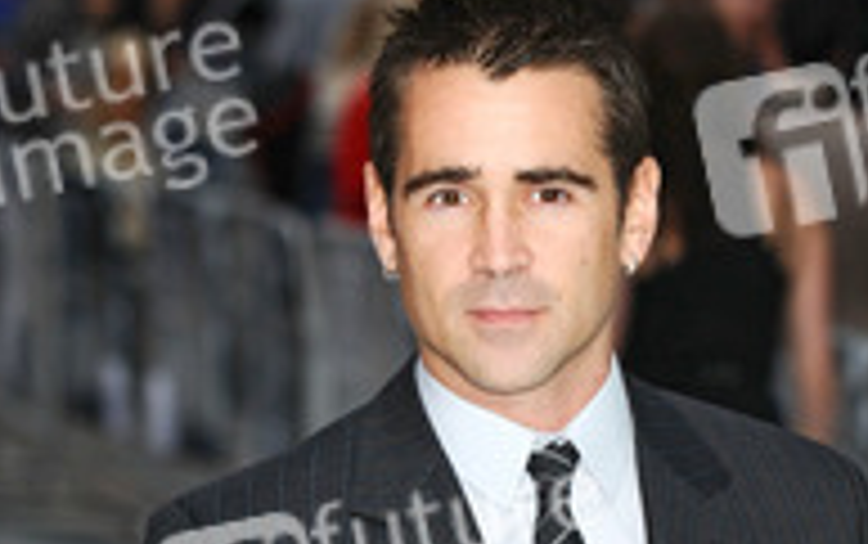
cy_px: 805
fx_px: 7505
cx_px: 519
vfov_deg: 4.1
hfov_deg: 6.6
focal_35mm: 317
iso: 320
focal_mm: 100
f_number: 4
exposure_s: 1/160
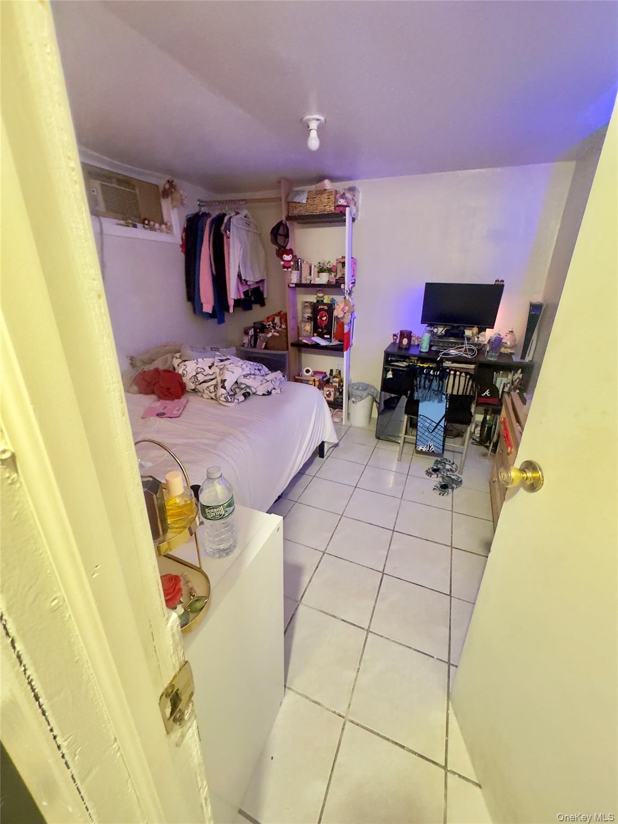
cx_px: 309
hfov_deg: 85.7
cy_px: 412
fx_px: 333
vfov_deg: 102.1
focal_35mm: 14
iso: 1250
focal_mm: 2.22
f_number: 2.2
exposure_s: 1/30
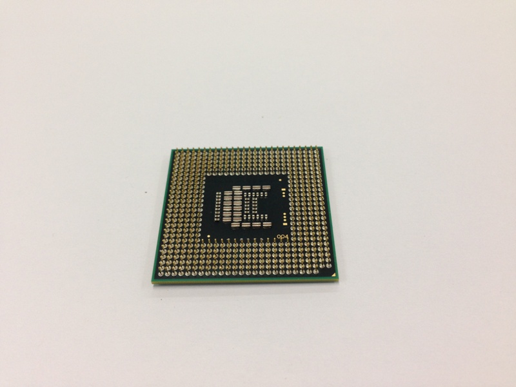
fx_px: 492
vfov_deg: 42.9
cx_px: 258
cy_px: 194
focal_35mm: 33
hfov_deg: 55.4
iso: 50
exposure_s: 1/25
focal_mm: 4.12
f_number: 2.4
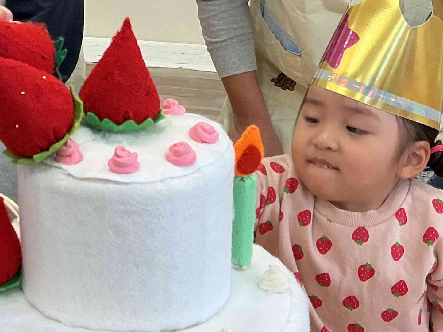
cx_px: 101
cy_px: 93
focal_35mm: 81
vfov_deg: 18.1
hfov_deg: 23.8
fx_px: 1037
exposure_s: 1/120
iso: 64
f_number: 1.8
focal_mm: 3
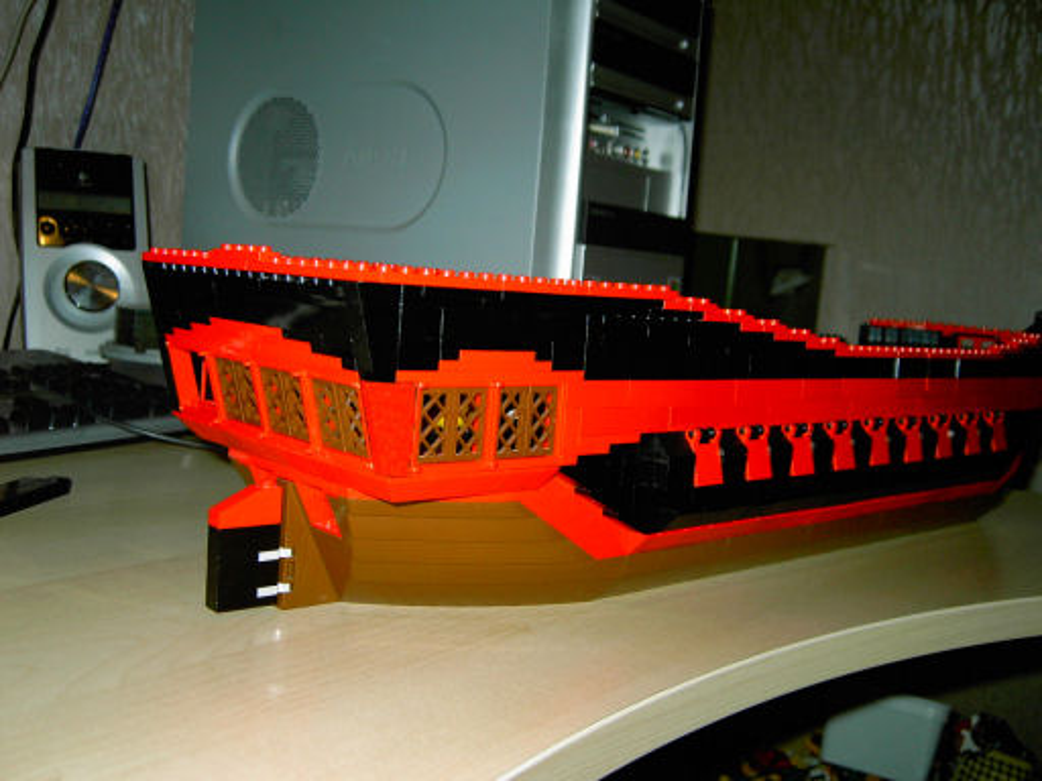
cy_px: 390
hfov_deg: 52.6
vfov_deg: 40.7
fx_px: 1054
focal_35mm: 35
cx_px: 521
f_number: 2.8
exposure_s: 1/50
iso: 100
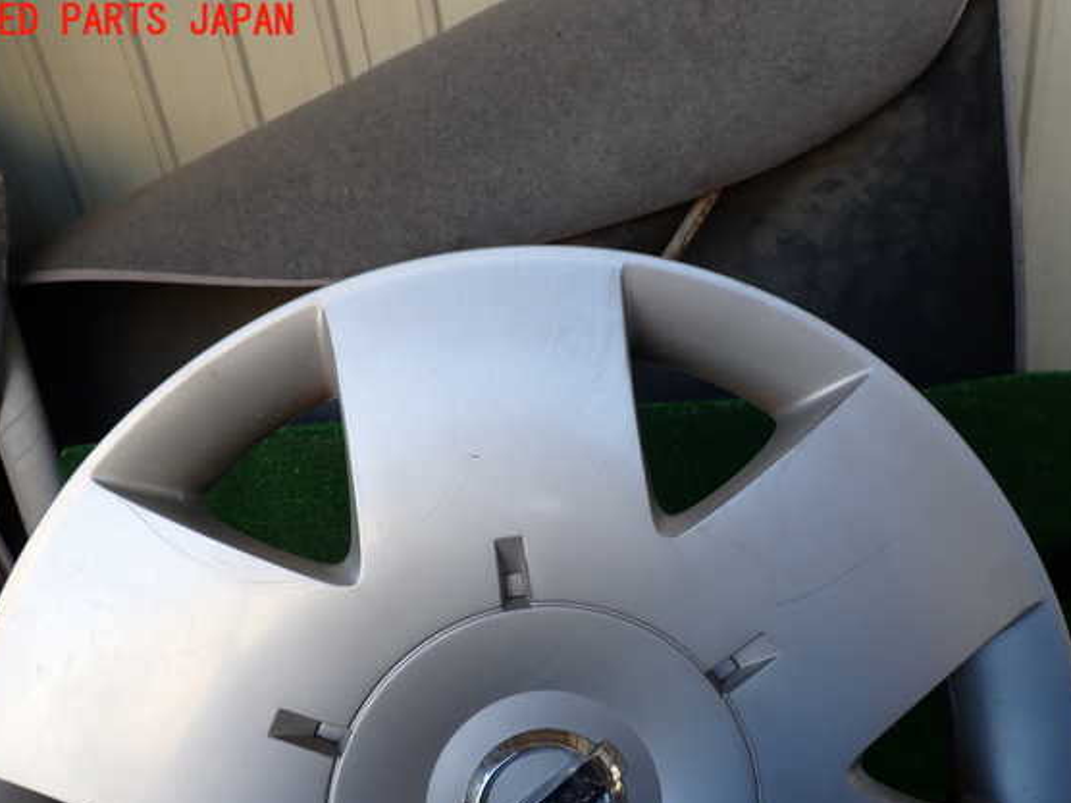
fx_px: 835
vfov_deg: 51.3
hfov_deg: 65.3
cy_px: 431
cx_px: 522
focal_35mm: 27
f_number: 2.8
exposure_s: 1/100
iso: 100
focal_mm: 4.5
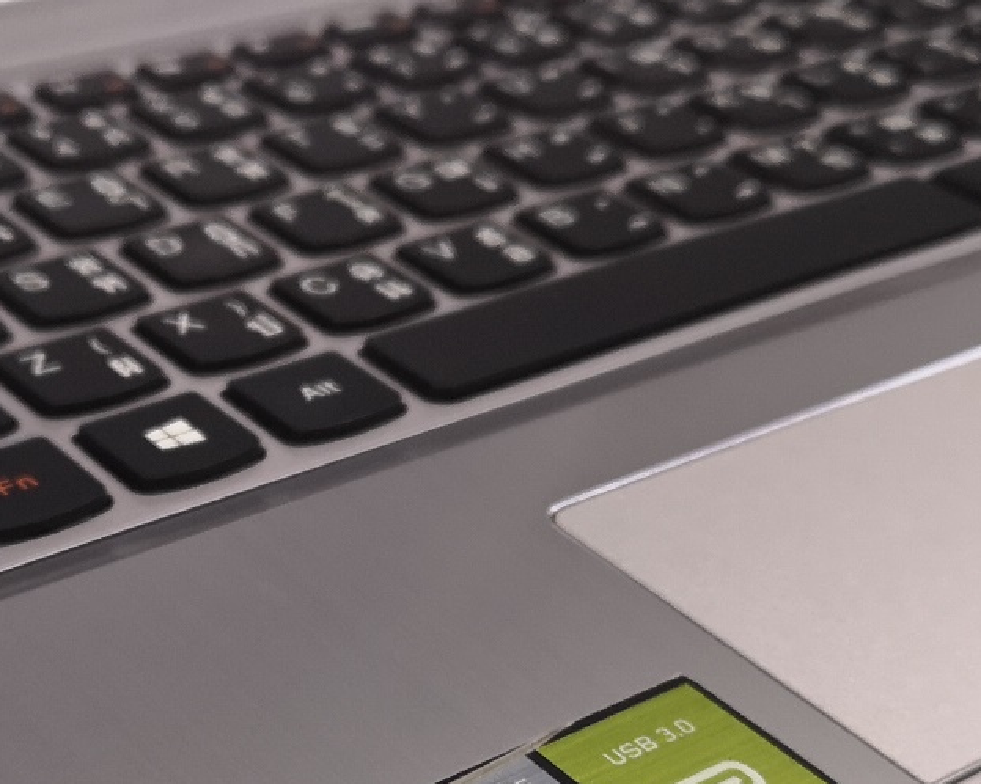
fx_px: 2235
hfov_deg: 24.7
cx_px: 391
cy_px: 716
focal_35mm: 77
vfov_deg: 19.5
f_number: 1.8
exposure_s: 1/50
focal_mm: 3.95
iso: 200
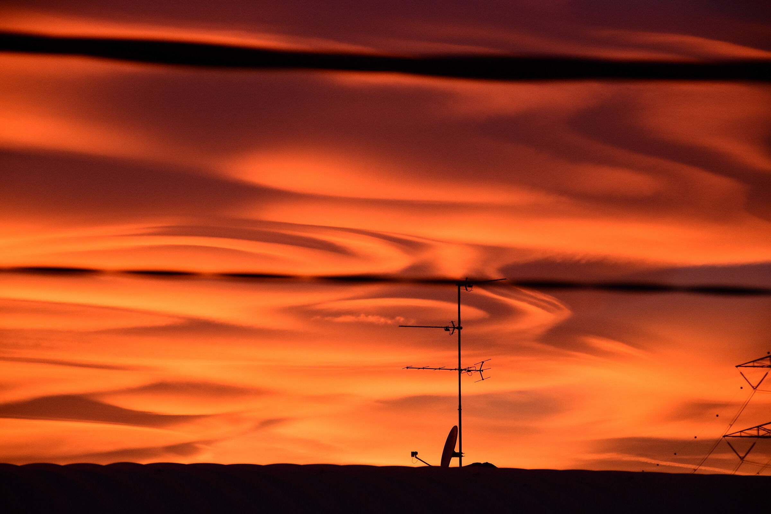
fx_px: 3052
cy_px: 257
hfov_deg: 14.4
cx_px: 386
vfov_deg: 9.6
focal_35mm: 142
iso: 2000
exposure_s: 1/320
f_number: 5.6
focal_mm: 95
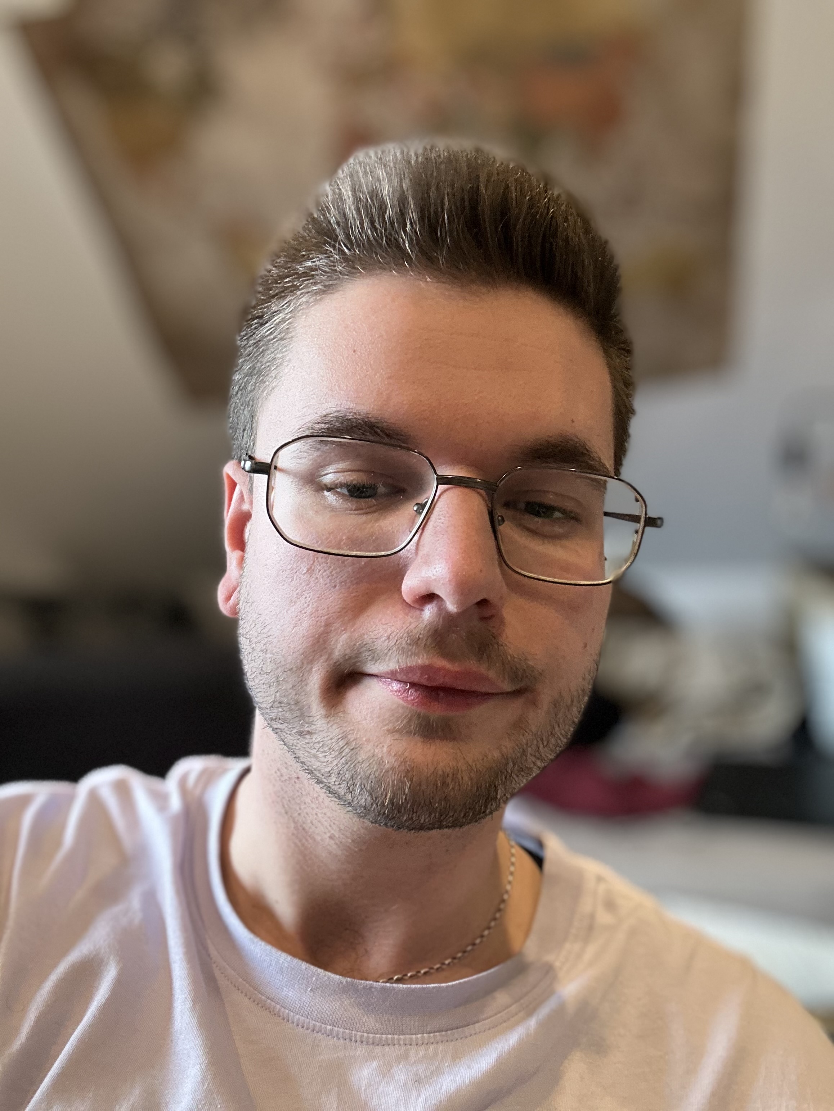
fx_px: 964
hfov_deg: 46.8
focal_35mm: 30
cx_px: 417
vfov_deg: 60.0
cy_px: 556
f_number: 1.9
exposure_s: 1/50
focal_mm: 2.69
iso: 125
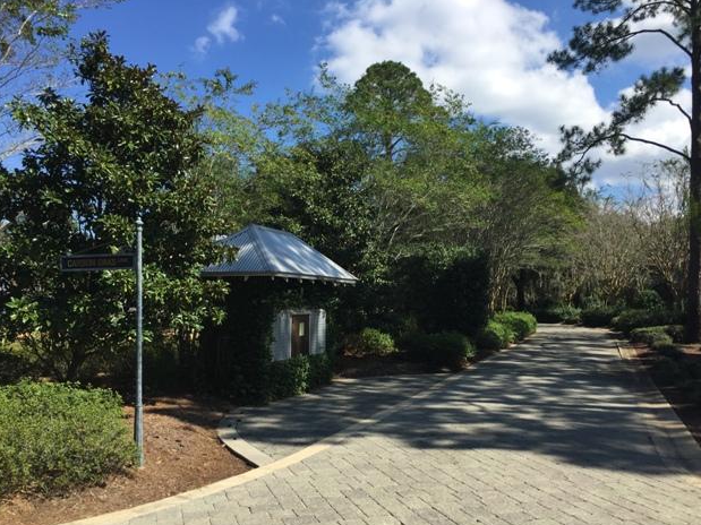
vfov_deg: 46.8
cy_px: 269
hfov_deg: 60.0
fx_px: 607
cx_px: 357
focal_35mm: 30
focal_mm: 4.15
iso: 32
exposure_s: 1/1412
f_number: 2.2
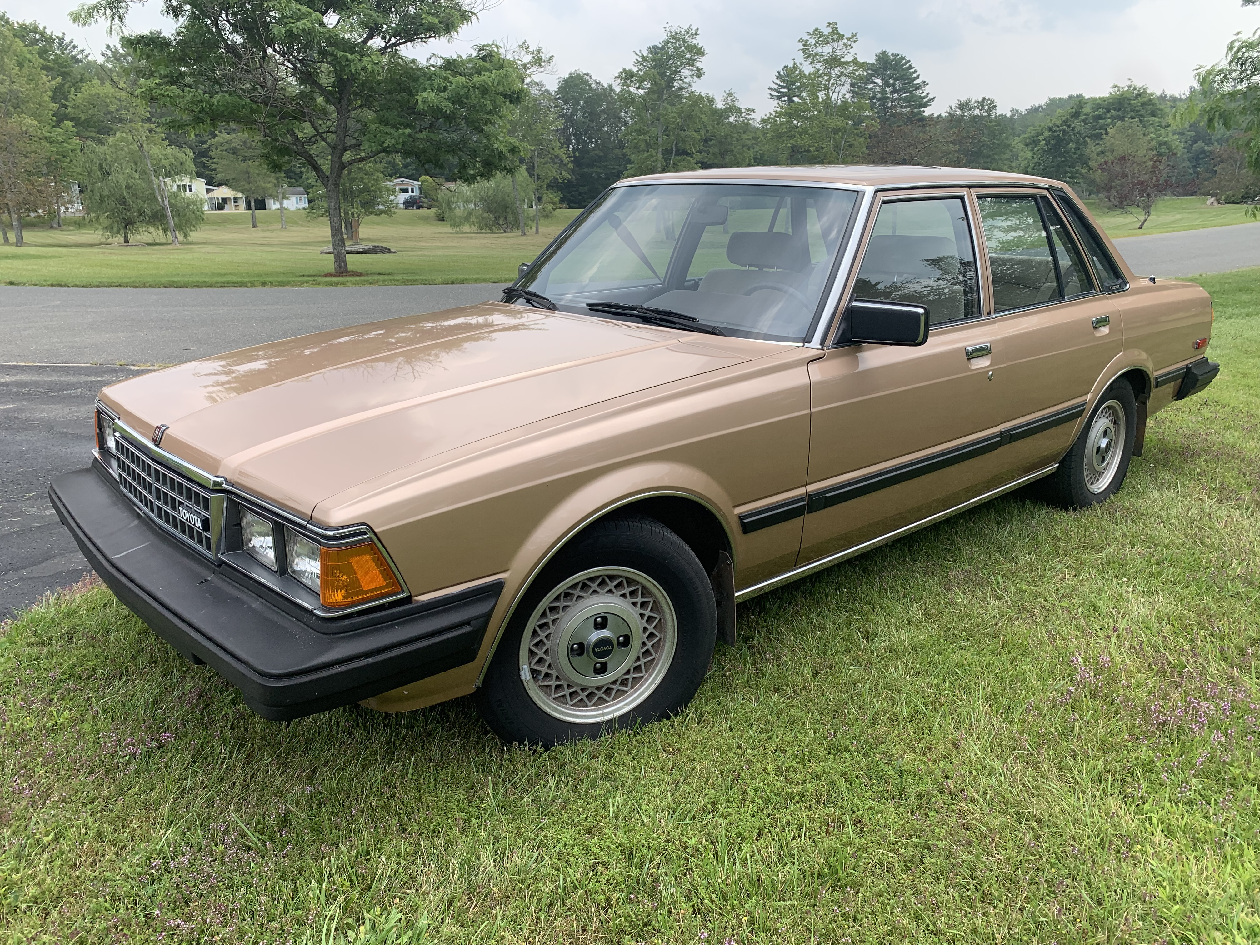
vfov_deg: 53.1
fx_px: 946
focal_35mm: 26
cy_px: 472
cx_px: 630
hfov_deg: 67.3
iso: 25
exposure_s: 1/842
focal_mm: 4.25
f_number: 1.8
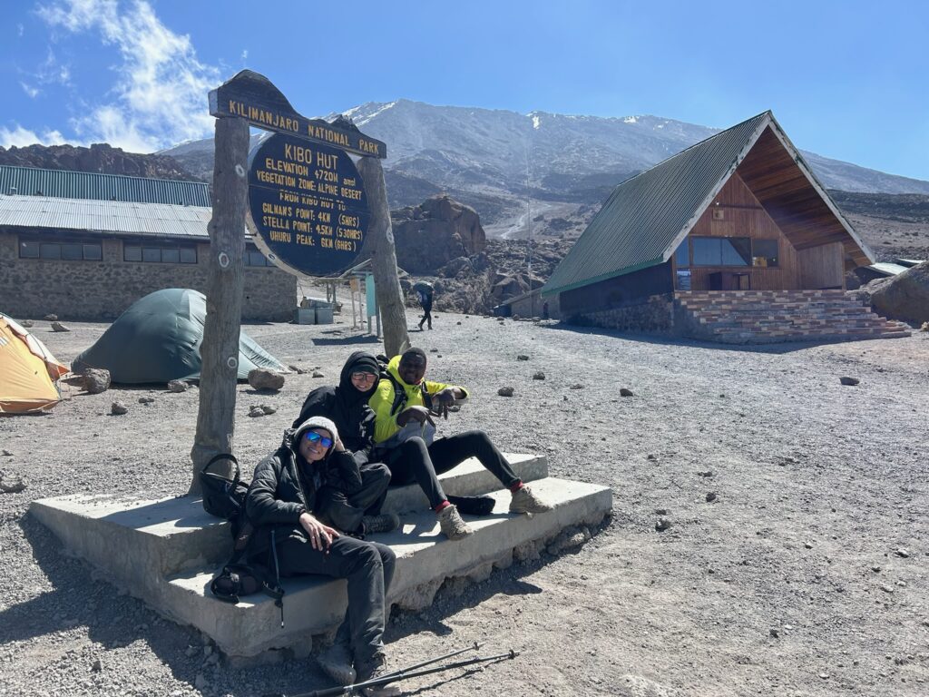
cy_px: 348
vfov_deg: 53.1
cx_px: 464
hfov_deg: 67.3
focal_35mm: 26
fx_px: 698
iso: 50
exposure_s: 1/2915
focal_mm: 5.7
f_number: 1.5
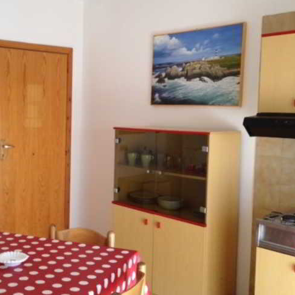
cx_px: 86
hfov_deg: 33.0
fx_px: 492
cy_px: 137
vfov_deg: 33.4
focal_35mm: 51
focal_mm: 4.28
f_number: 2.4
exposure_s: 1/120
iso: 100
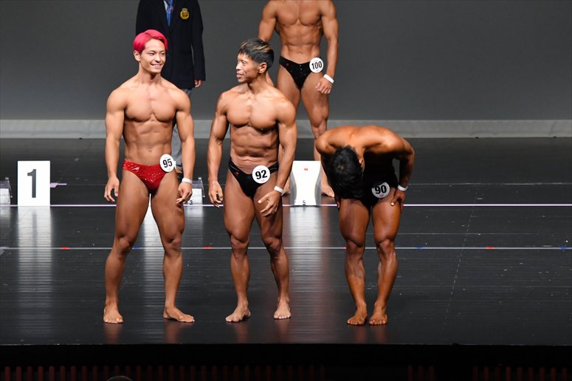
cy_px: 190
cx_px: 286
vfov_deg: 4.8
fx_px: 4526
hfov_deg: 7.2
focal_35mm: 285
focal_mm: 190
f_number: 5.6
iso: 5000
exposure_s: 1/400
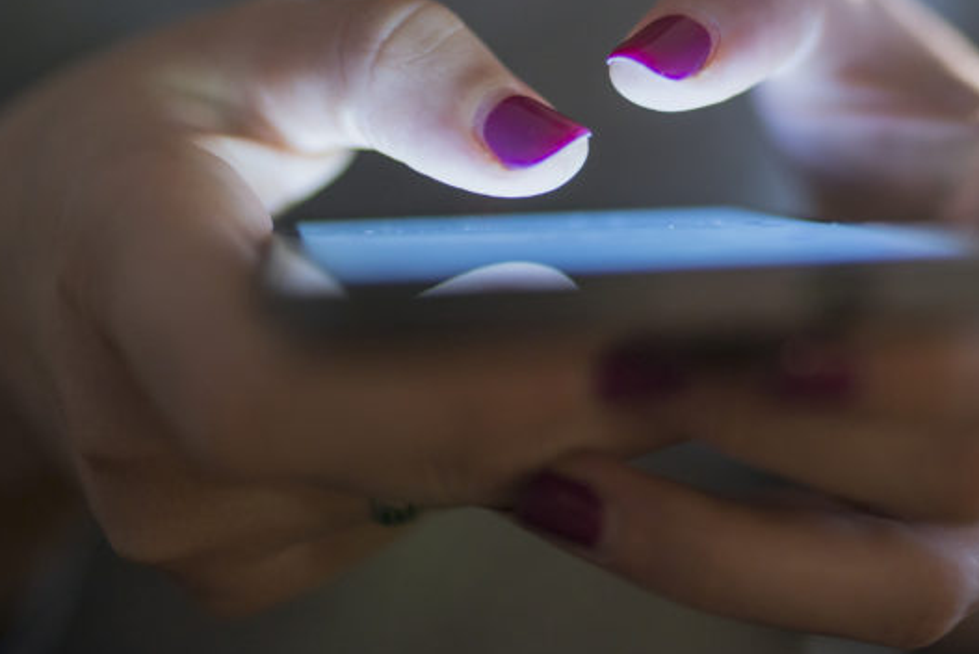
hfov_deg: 28.9
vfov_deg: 19.6
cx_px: 795
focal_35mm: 68
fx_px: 1850
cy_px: 33
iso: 250
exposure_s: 1/100
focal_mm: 35
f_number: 1.4
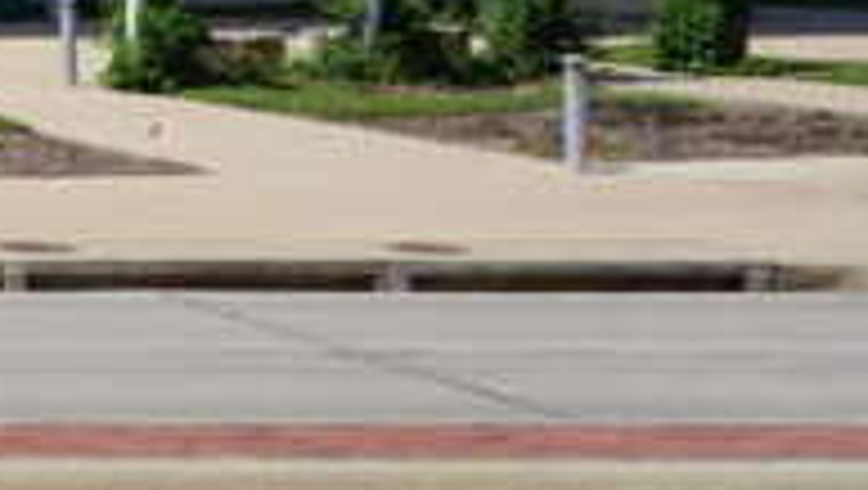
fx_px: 2995
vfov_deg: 9.0
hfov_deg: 14.5
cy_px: -335
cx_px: -679
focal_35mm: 130
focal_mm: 20
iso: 100
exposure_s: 1/160
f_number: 11
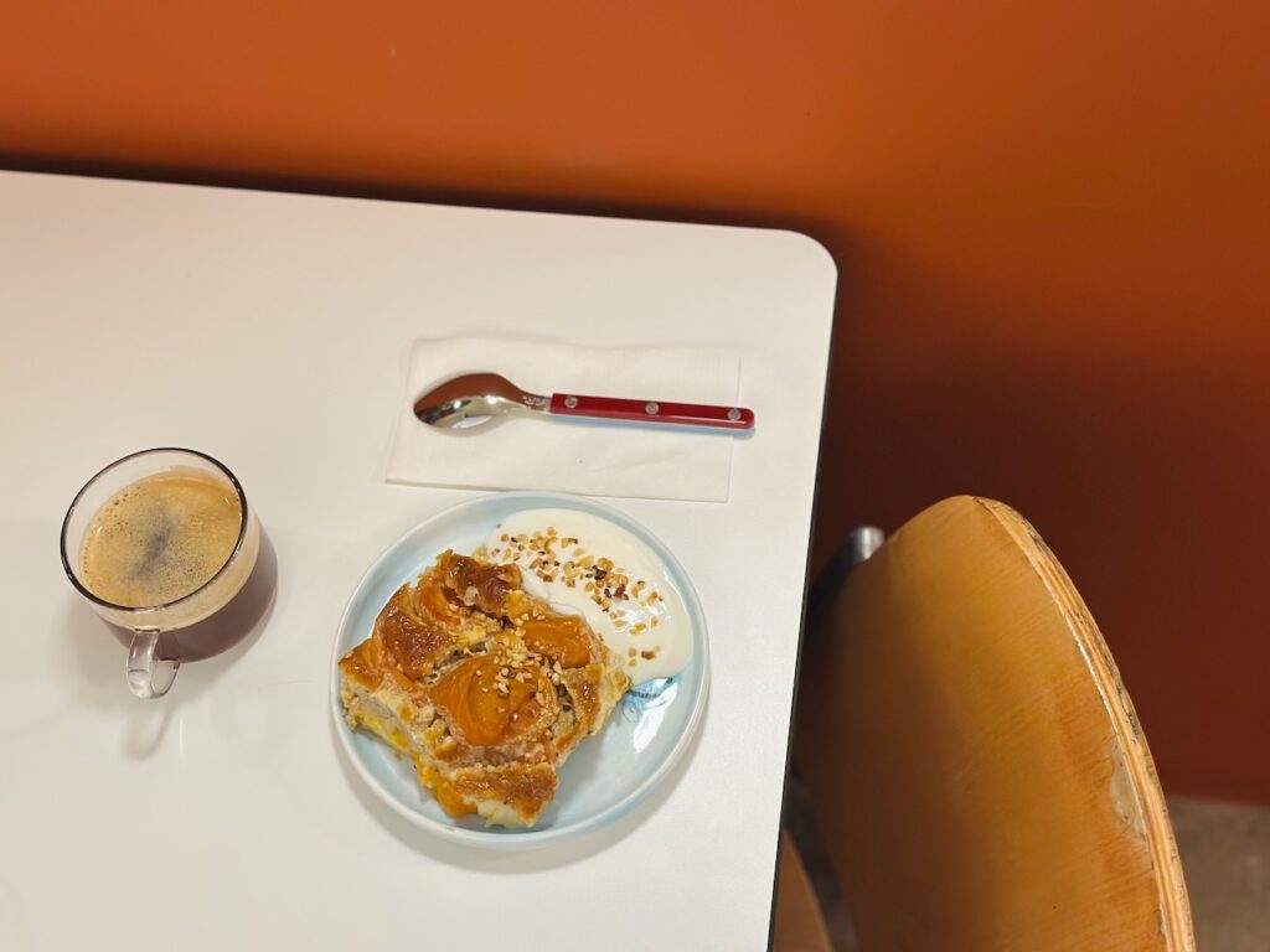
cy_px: 476
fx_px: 1761
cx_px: 635
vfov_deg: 30.3
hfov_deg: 39.7
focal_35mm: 48
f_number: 1.78
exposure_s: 1/50
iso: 160
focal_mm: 6.86
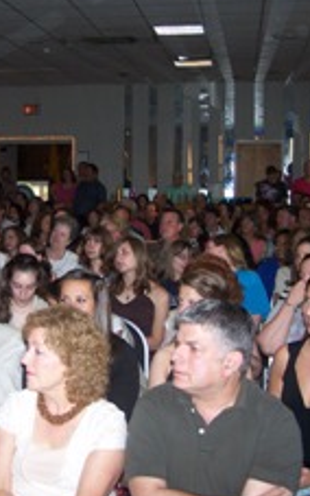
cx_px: 75
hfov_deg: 20.8
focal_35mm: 62
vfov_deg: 32.9
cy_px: 216
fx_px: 838
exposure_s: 1/60
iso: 140
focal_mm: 6.3
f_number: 2.8
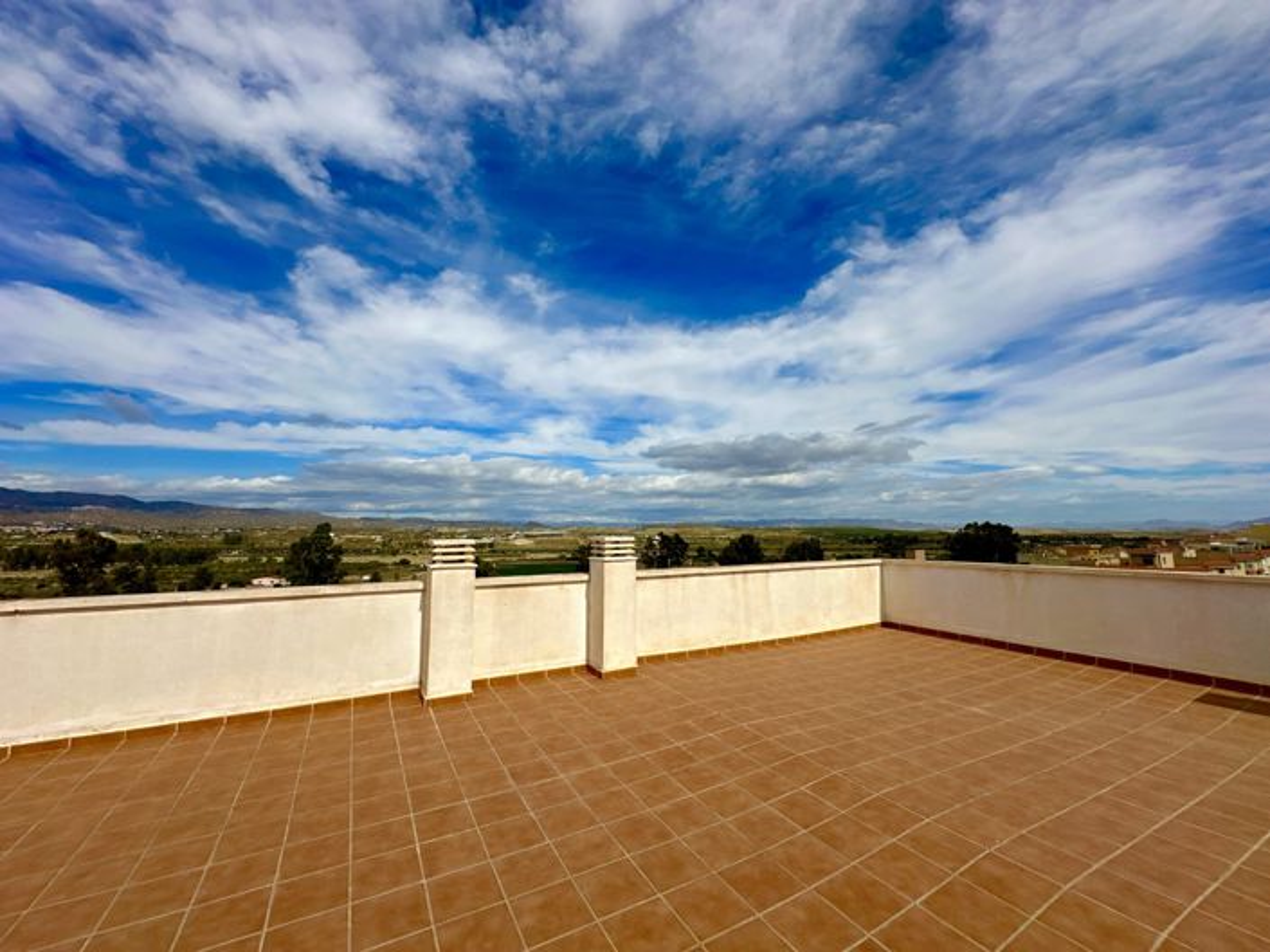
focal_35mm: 14
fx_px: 513
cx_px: 635
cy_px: 476
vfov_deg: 85.6
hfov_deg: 102.1
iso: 50
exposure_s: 1/6135
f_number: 2.2
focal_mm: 2.22
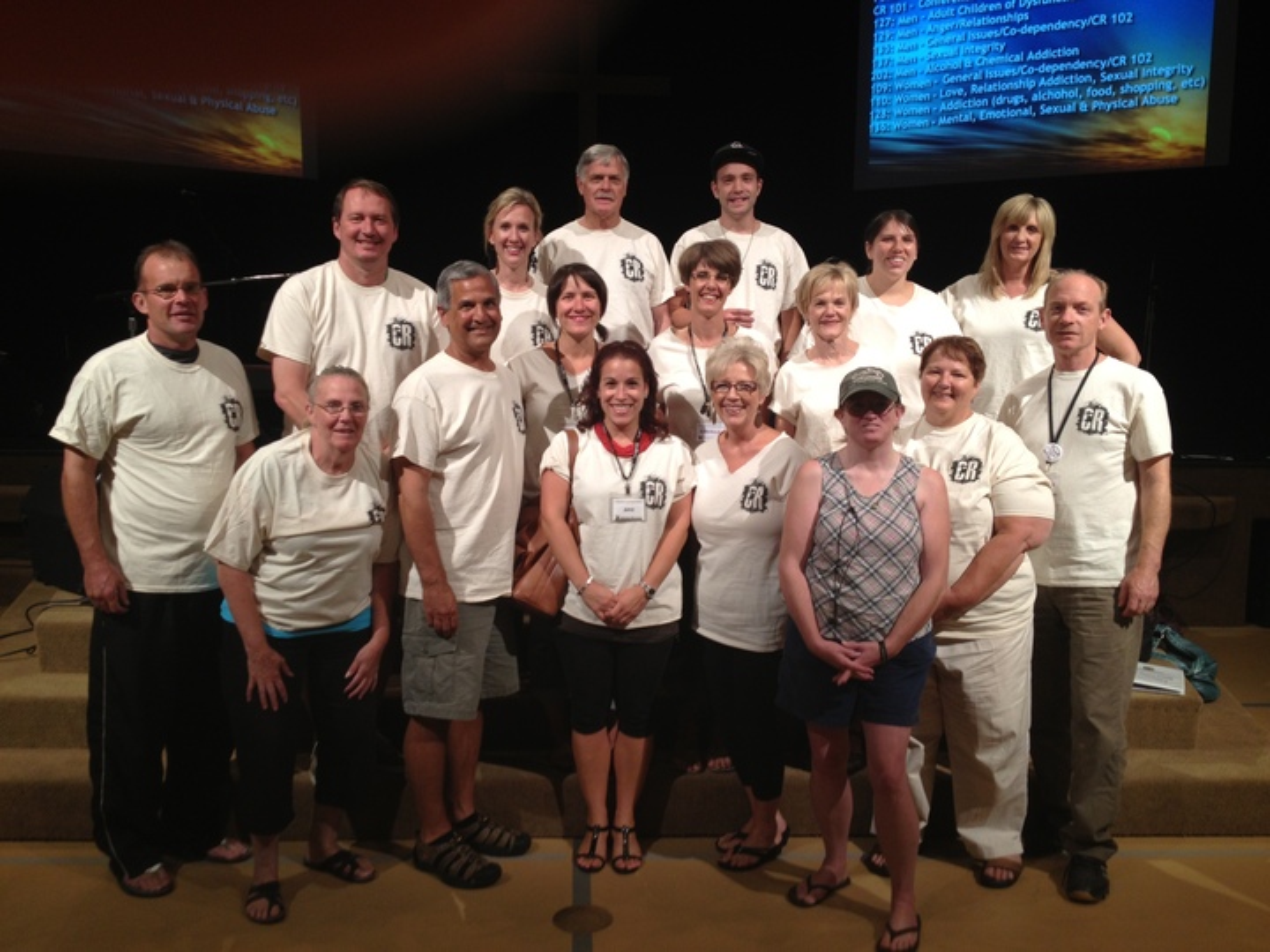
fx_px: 1284
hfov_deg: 52.6
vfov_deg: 40.7
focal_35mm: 35
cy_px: 476
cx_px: 635
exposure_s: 1/20
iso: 64
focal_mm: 4.28
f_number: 2.4
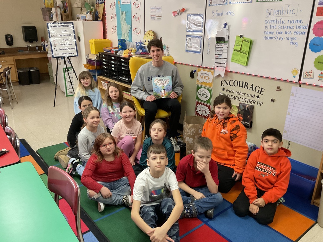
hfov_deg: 61.7
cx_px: 162
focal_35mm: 29
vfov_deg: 48.2
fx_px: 271
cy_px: 121
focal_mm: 3
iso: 250
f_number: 1.8
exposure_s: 1/60
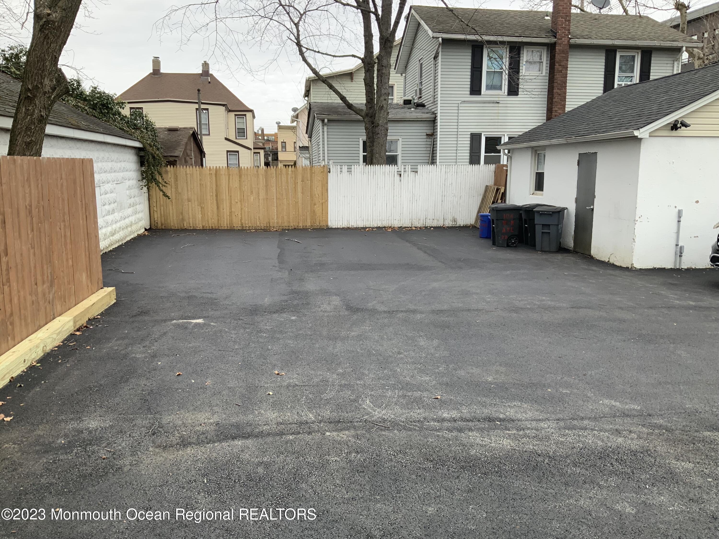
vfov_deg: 48.2
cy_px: 270
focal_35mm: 29
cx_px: 360
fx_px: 602
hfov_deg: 61.7
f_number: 1.8
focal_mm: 3
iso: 16
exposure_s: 1/202
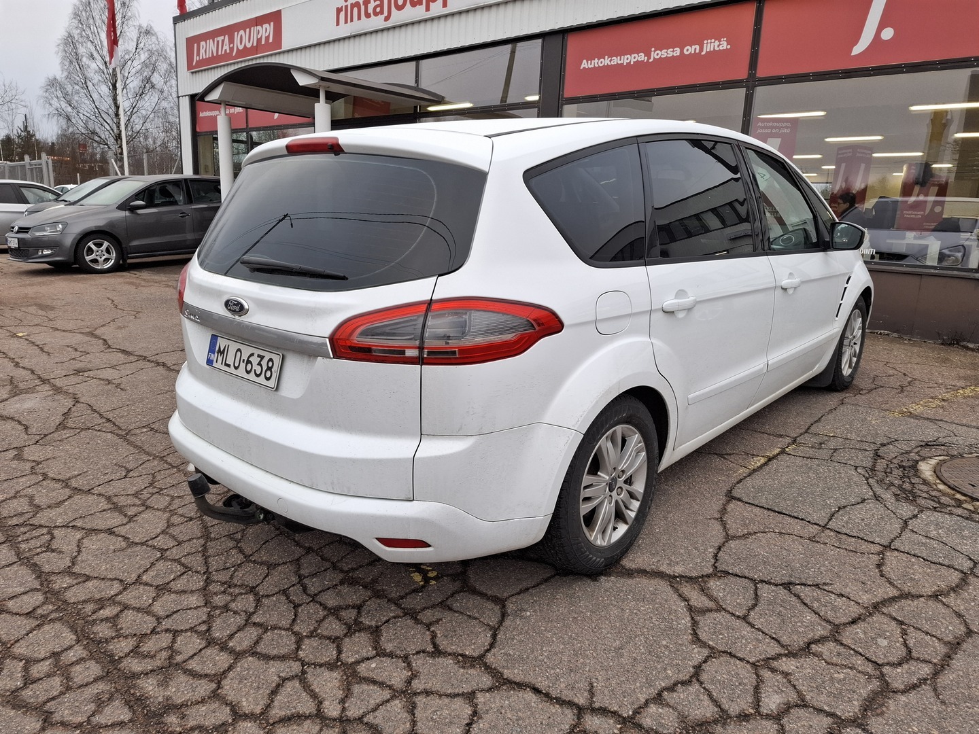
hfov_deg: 73.9
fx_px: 650
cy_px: 367
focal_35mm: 23
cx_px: 490
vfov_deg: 58.9
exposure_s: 1/100
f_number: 1.8
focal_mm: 5.54
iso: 50
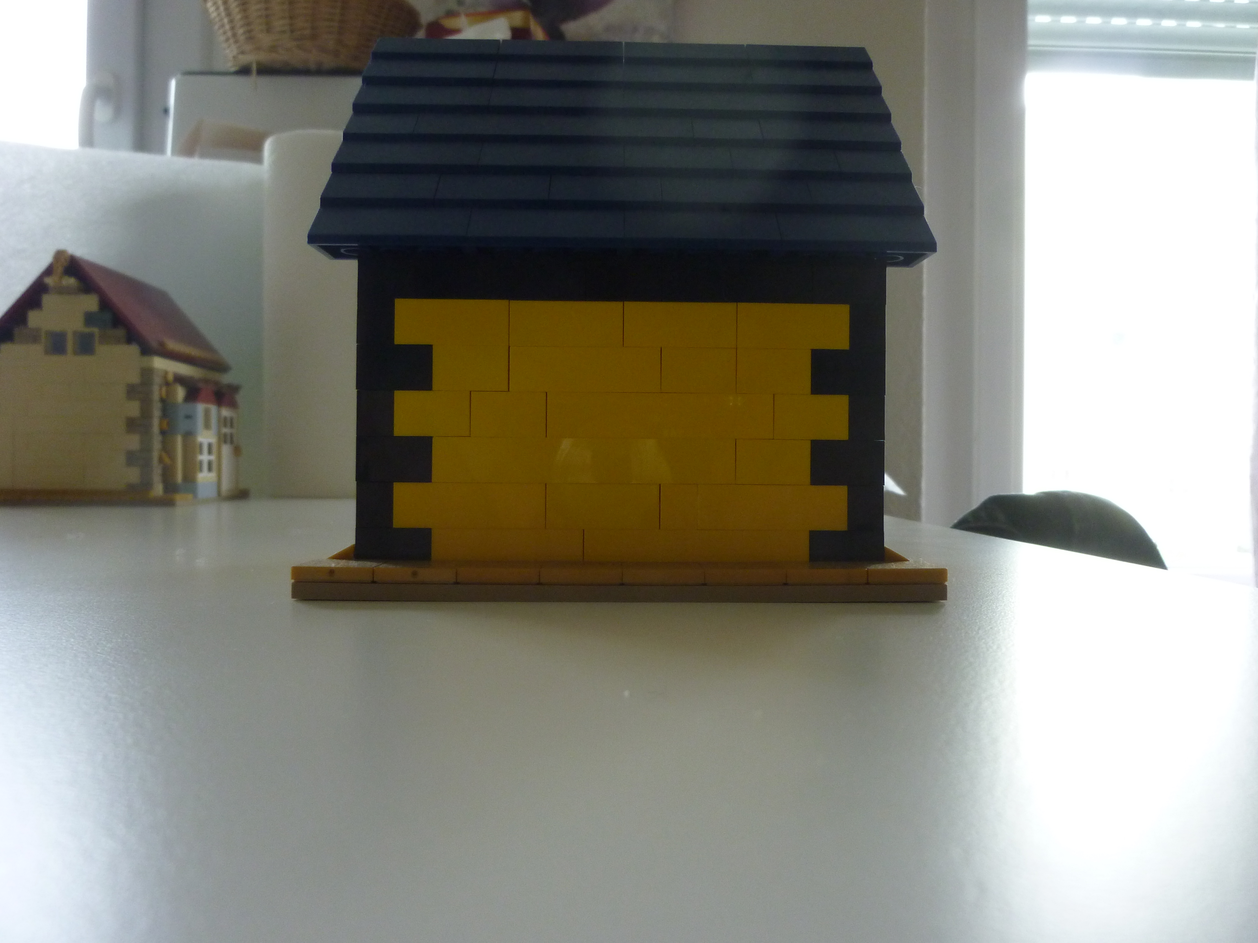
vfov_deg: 54.9
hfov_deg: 69.4
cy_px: 472
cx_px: 629
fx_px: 909
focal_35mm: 25
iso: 250
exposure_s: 1/30
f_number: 3.3
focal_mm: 4.5
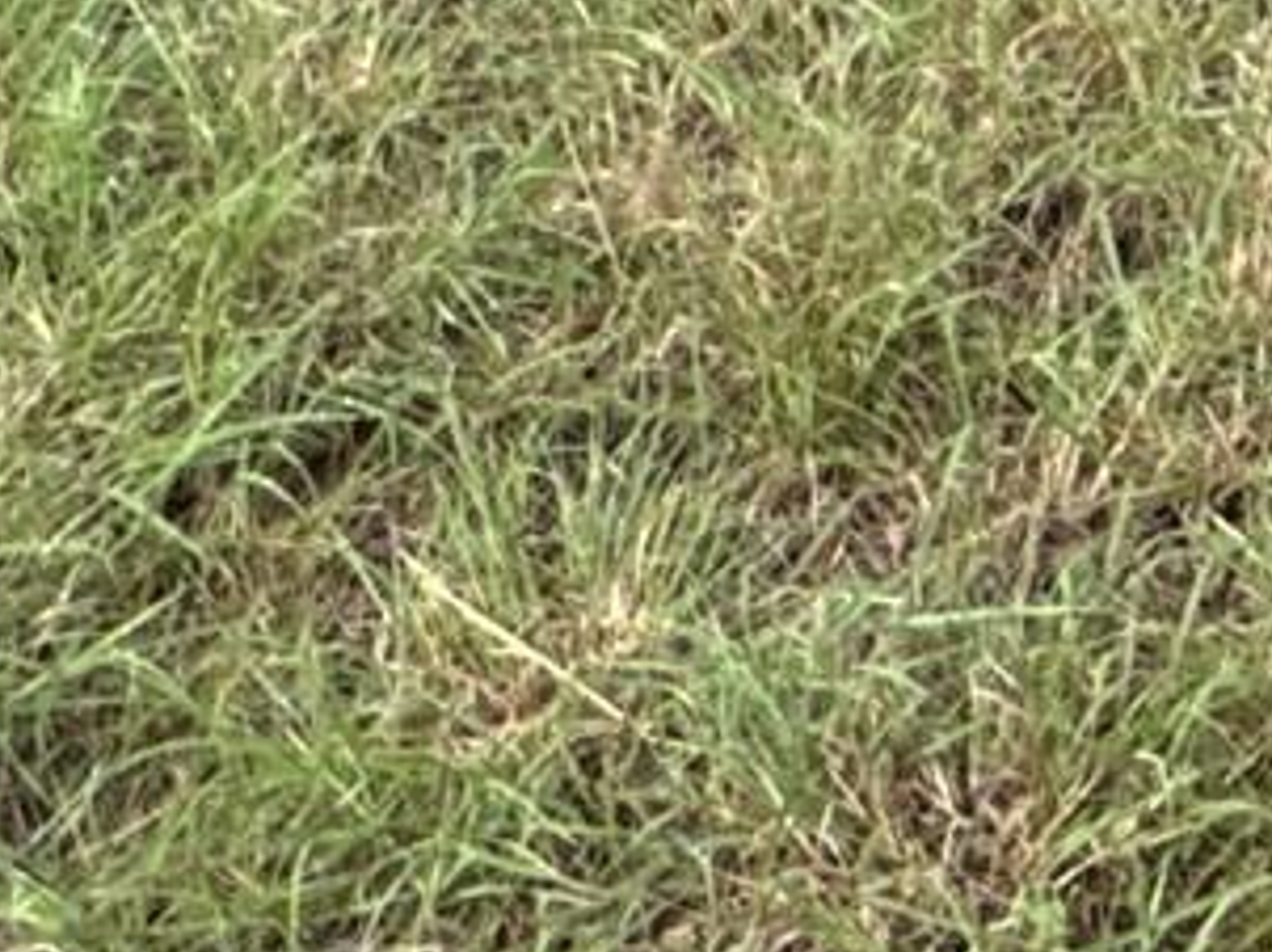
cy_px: -1689
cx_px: 1697
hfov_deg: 19.0
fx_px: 3488
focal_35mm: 95
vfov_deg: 11.3
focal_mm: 2.22
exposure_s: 1/591
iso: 40
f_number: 2.2
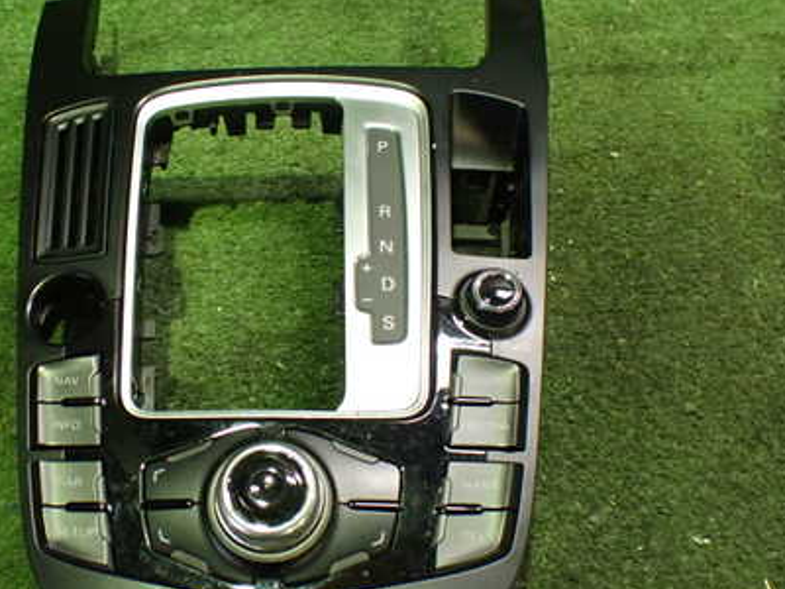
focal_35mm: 45
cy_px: 300
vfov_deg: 32.2
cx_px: 257
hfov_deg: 41.5
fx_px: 1020
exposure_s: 1/30
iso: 800
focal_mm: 5.4
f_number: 2.3
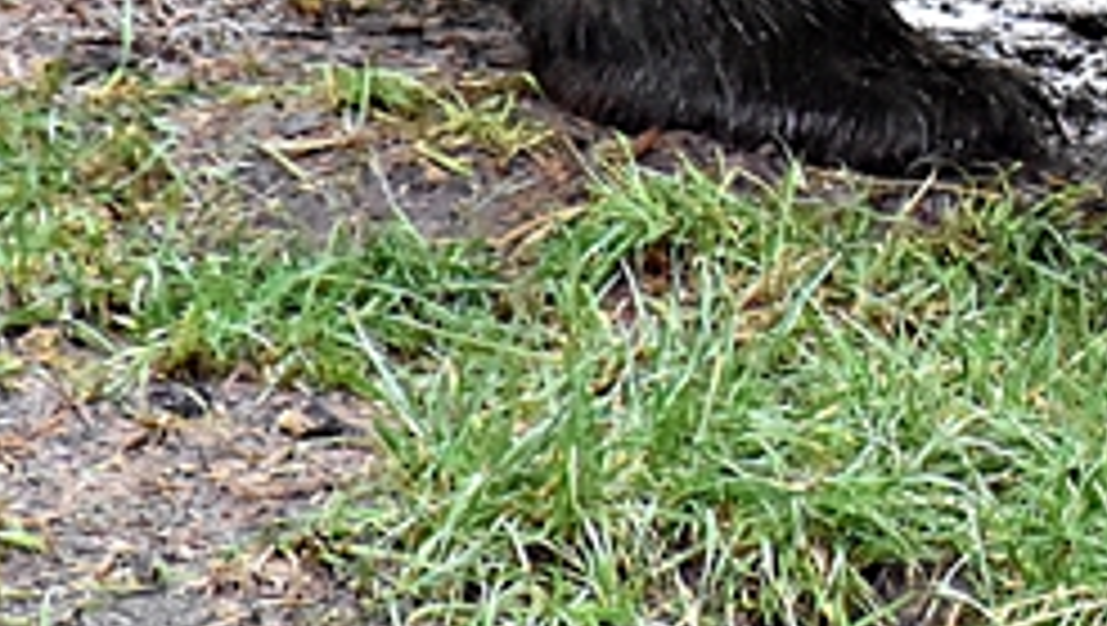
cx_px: 1840
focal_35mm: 914
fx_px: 26858
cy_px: -637
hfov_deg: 2.4
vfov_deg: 1.3
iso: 8000
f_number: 5.6
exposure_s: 1/500
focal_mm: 140
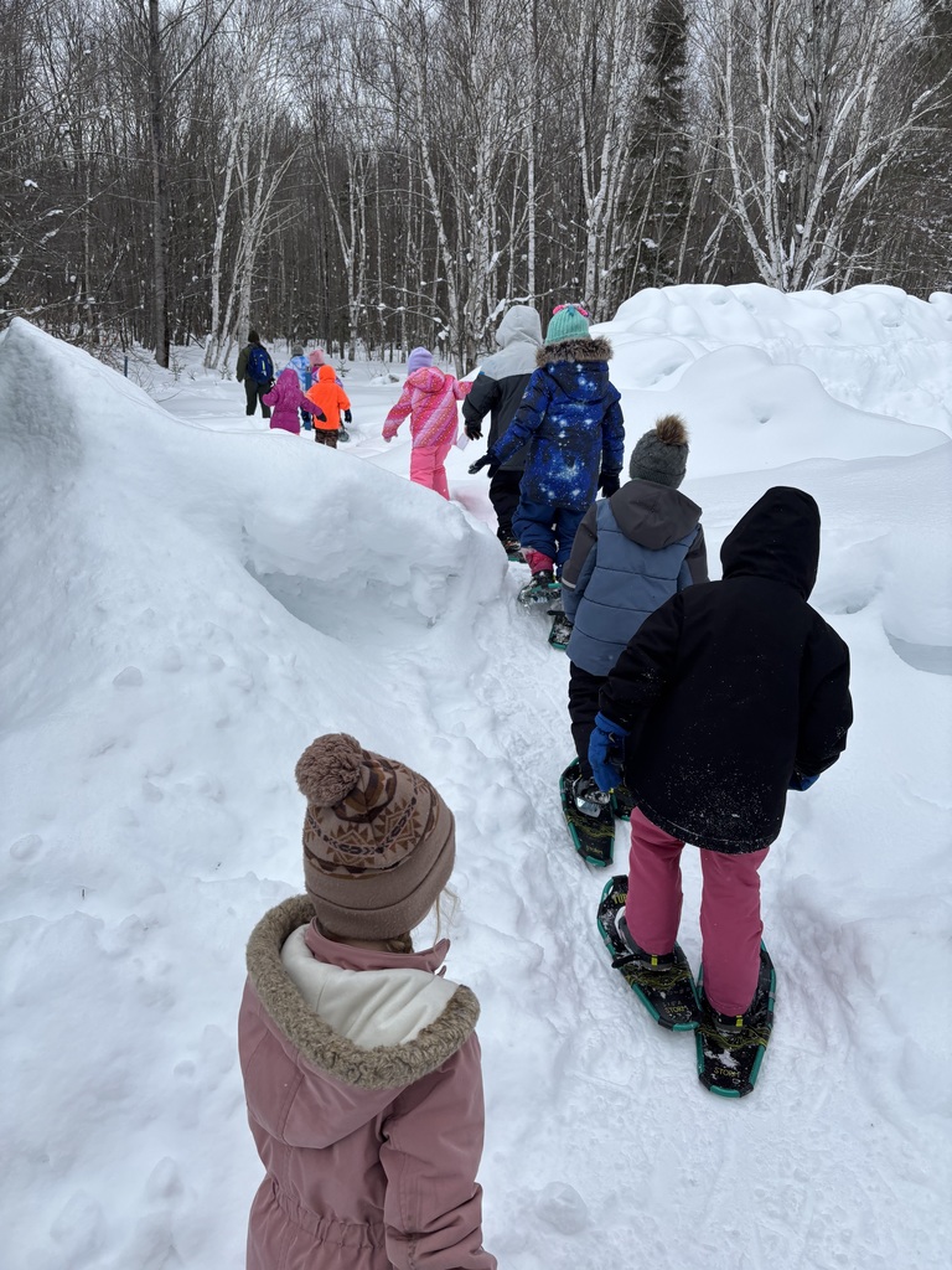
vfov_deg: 67.3
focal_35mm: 26
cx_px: 476
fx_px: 953
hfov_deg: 53.1
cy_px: 635
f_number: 1.6
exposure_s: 1/1477
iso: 50
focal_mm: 5.96
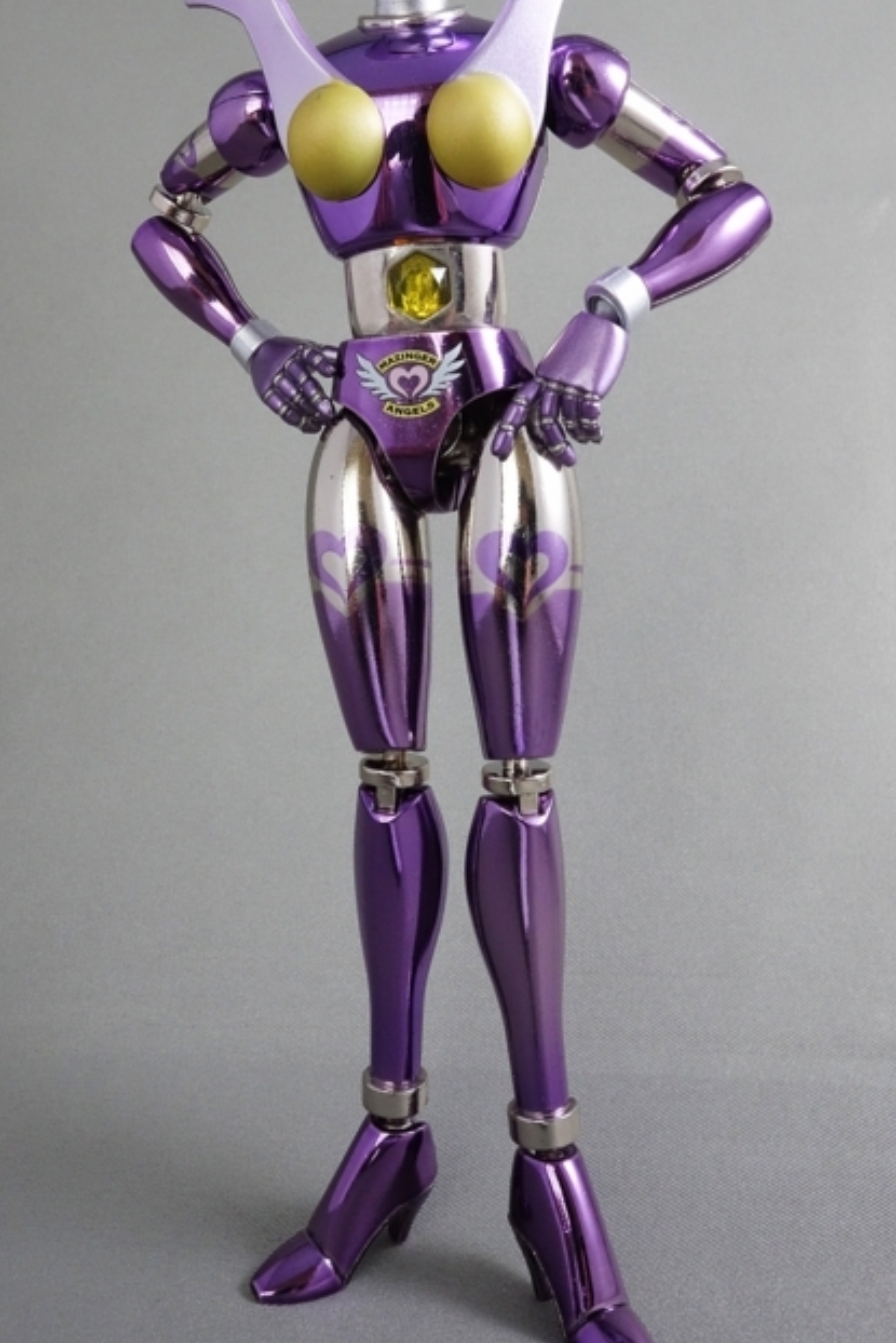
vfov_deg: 52.8
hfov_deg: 36.9
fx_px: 1343
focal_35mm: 36
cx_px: 418
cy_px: 542
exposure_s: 1/4
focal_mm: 10.4
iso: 800
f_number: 9
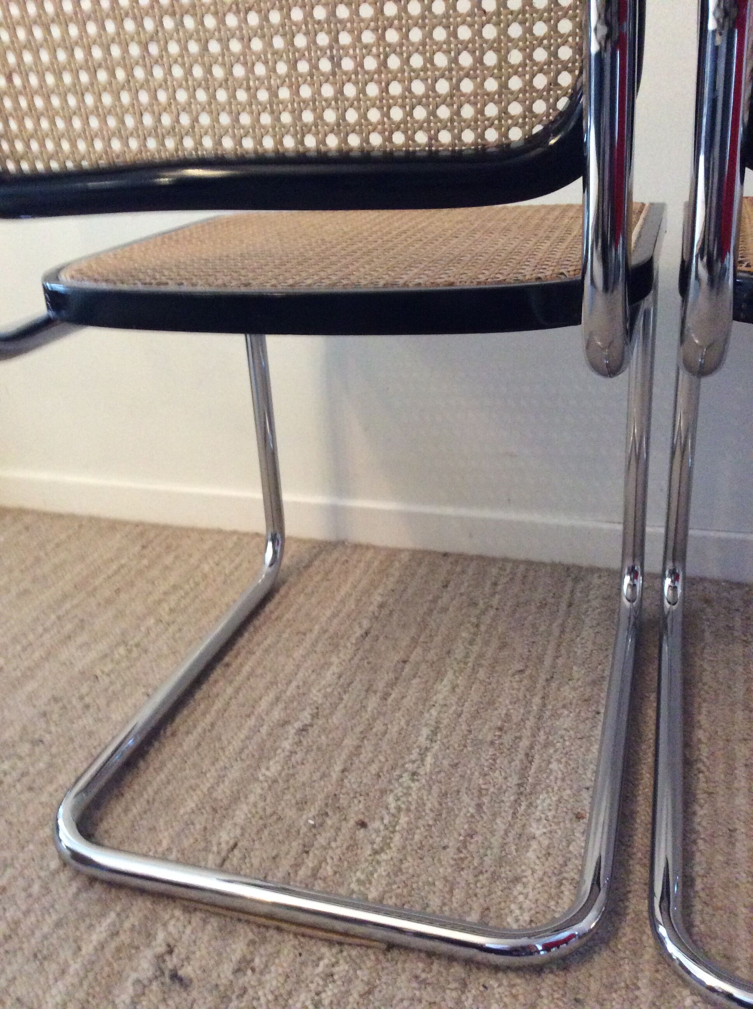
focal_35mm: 32
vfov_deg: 56.9
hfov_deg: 44.1
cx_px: 376
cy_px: 504
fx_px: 931
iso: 250
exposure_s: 1/20
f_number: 2.4
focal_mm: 3.3
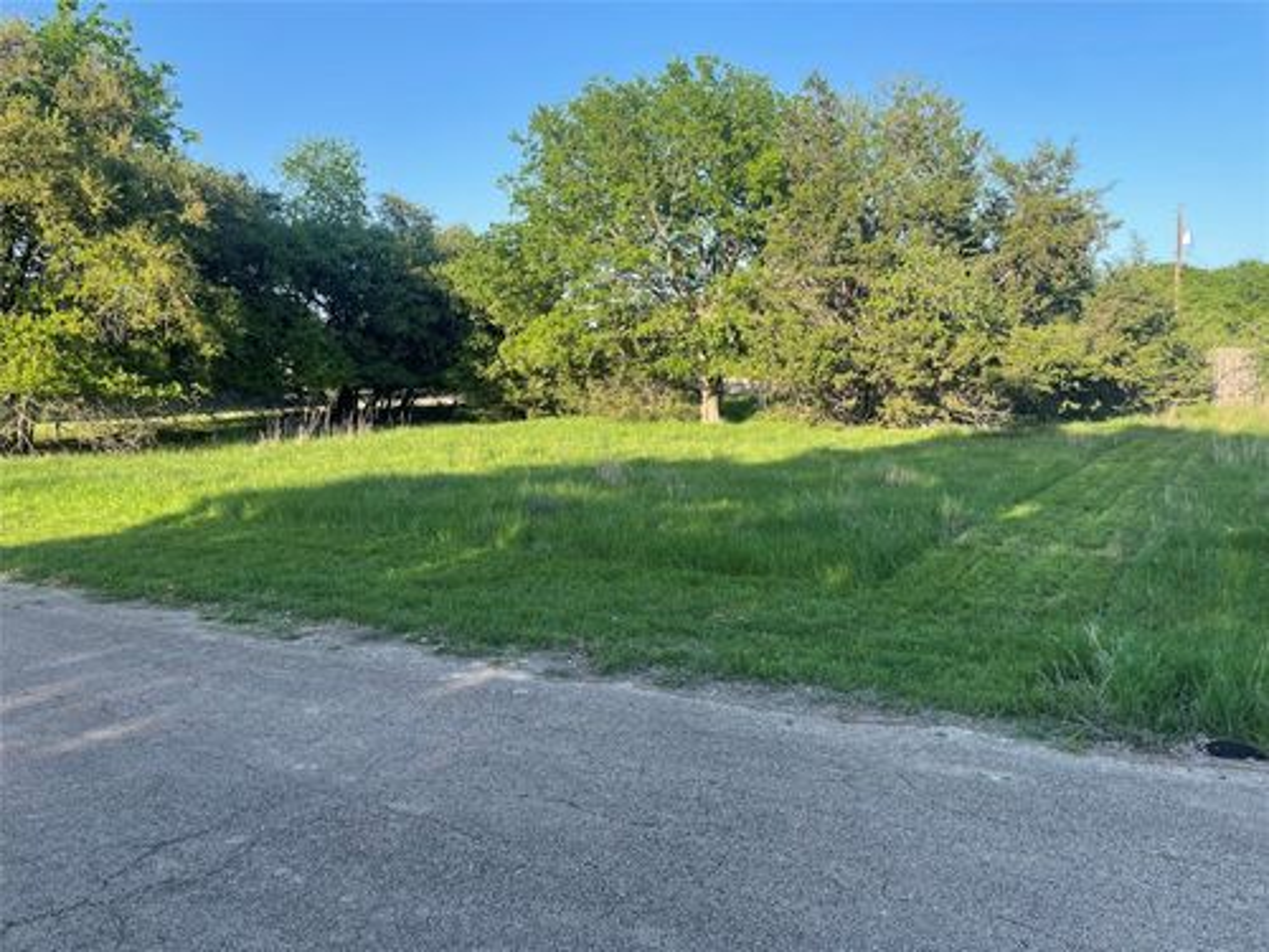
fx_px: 953
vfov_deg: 53.1
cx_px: 634
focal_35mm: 26
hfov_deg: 67.3
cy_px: 476
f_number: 1.6
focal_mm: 4.2
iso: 32
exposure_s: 1/694
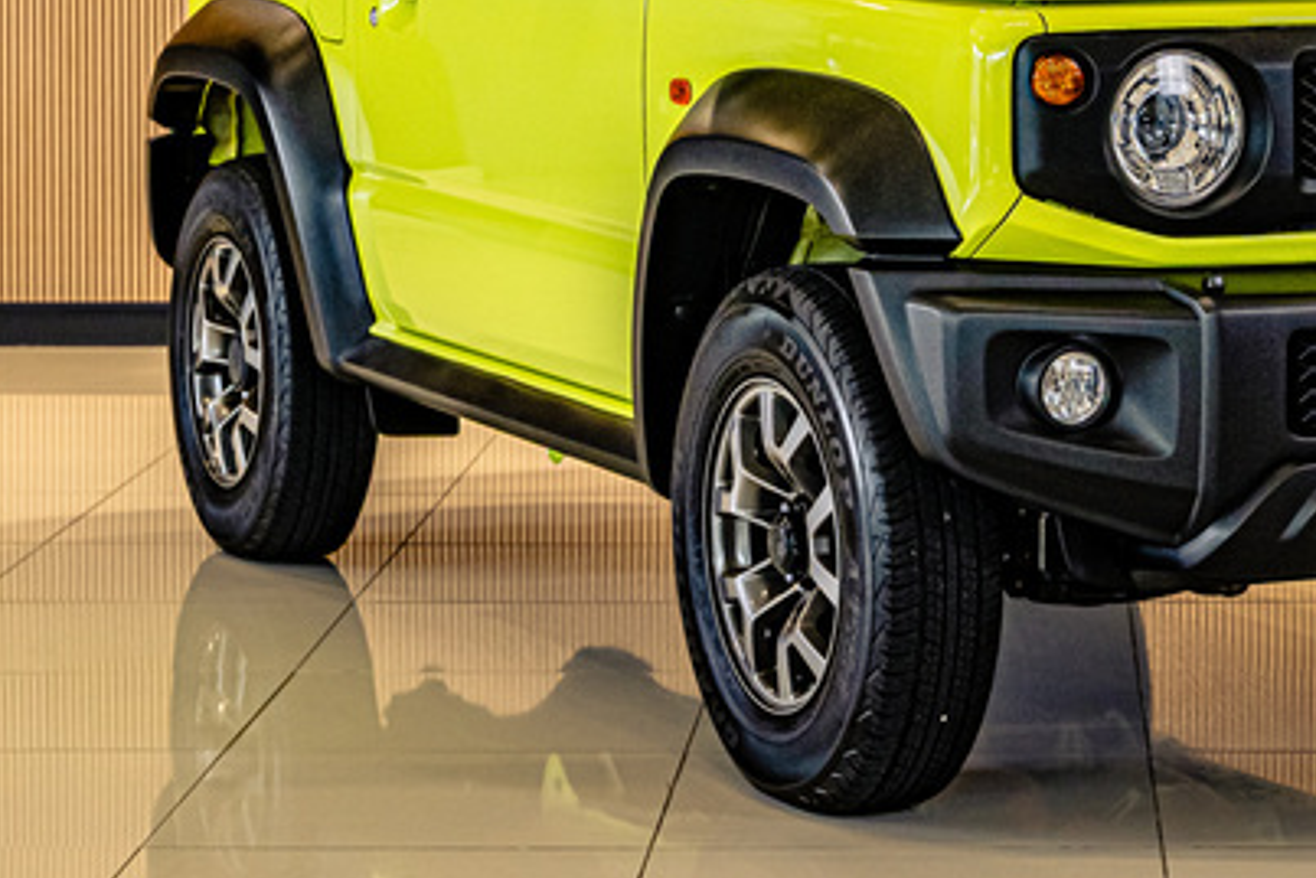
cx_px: 978
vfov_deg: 10.6
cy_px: -176
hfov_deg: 16.1
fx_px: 4644
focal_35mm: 127
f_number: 5
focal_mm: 50
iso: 500
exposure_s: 1/125
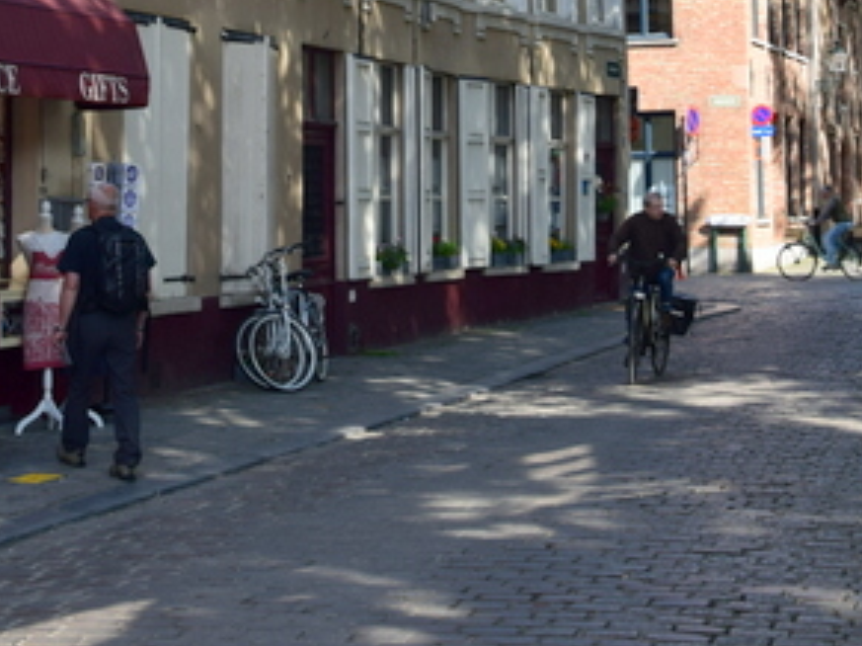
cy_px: -56
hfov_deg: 23.5
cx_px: 391
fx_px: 2074
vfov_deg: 17.1
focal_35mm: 83
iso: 125
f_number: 8
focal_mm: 21
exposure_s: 1/50
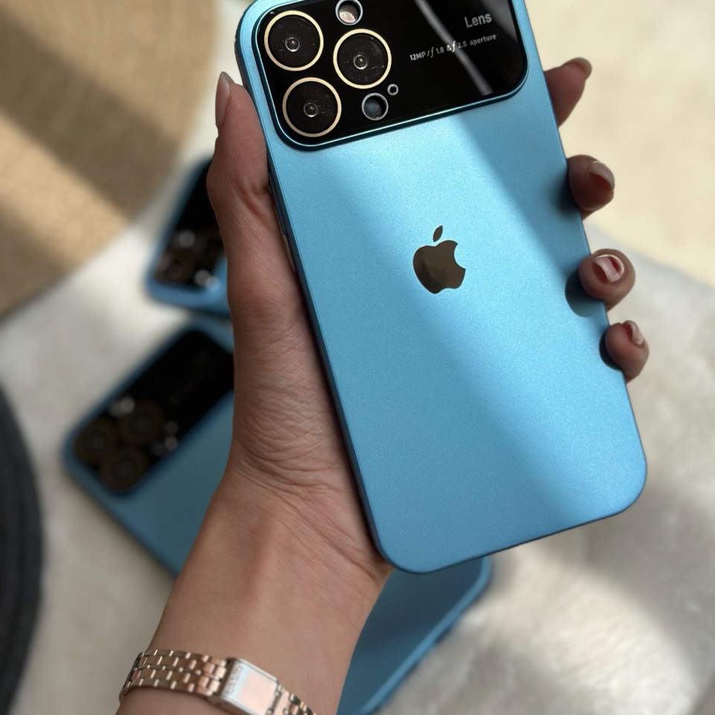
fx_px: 1332
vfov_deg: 30.0
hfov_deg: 30.0
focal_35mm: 57
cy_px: 332
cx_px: 358
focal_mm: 6.86
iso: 80
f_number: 1.78
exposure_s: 1/5000
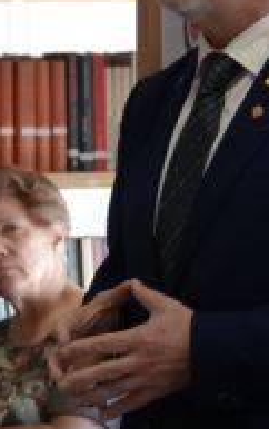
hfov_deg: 2.6
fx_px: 5992
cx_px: 40
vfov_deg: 4.1
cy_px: 98
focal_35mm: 512
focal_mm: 49.51
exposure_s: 1/160
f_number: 4
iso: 500
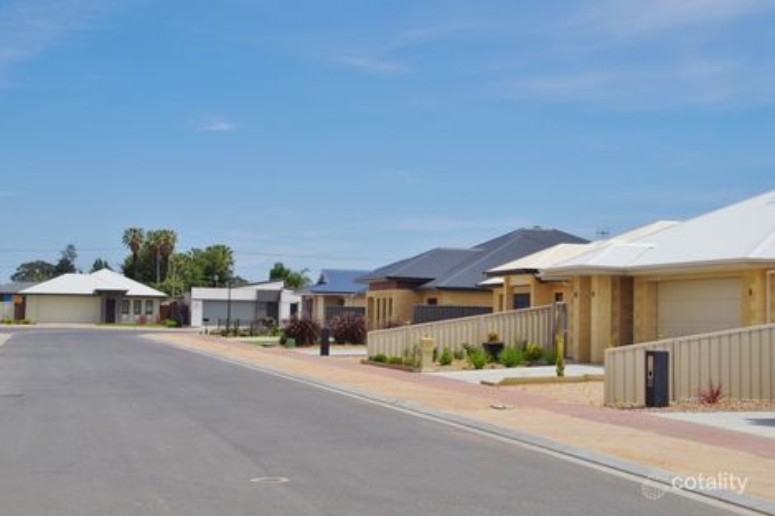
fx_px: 1227
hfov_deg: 35.1
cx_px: 388
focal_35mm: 57
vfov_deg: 23.8
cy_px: 258
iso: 100
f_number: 13
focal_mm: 38
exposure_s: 1/200
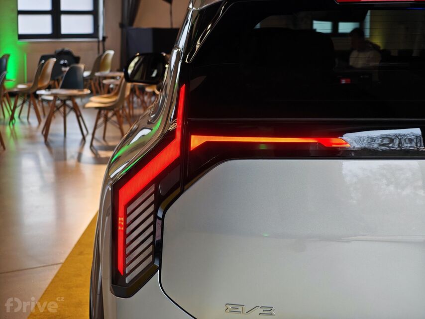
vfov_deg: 19.6
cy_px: 160
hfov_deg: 26.0
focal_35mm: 75
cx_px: 212
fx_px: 921
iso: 160
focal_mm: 12.28
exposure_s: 1/100
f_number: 1.8
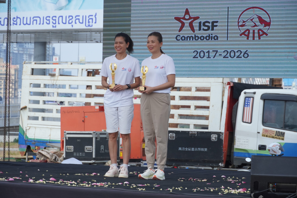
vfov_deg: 12.3
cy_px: 99
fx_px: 916
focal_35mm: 111
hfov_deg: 18.4
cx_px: 148
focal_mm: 74
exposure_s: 1/1600
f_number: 5.6
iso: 500
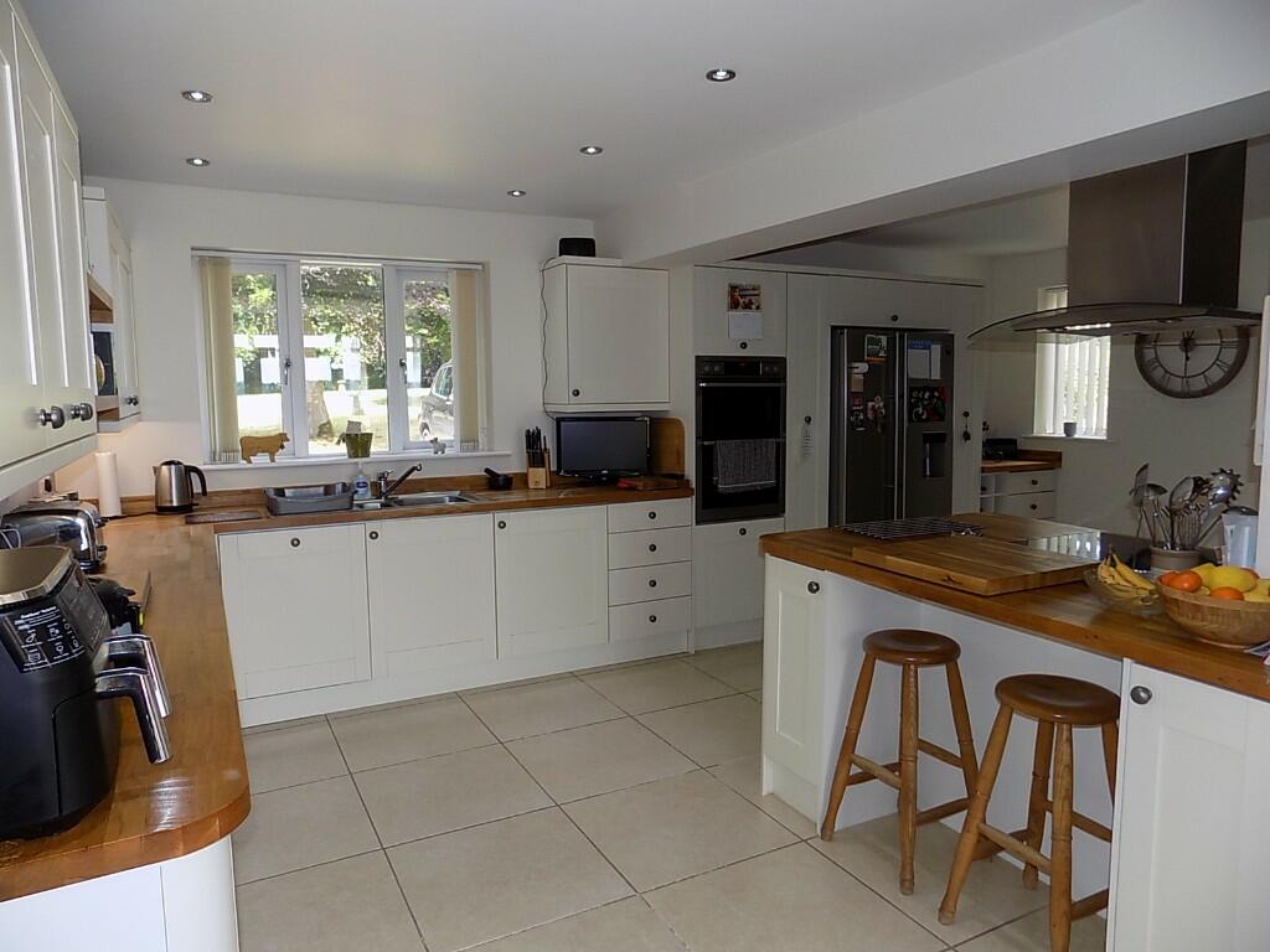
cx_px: 635
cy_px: 476
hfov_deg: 73.9
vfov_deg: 58.9
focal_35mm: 23
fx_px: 844
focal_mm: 4
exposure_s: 1/50
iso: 80
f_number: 3.1
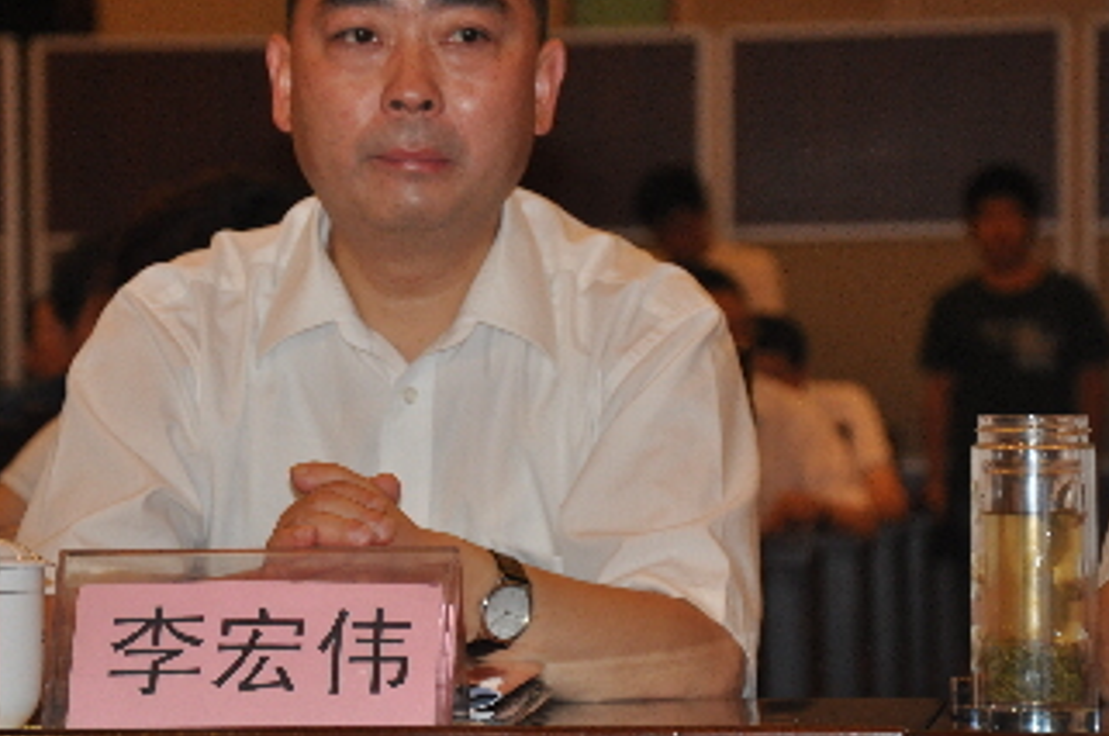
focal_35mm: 179
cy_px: 368
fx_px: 5497
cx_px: 428
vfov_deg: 7.7
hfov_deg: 11.5
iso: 1000
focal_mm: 85
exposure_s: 1/60
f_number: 5.6
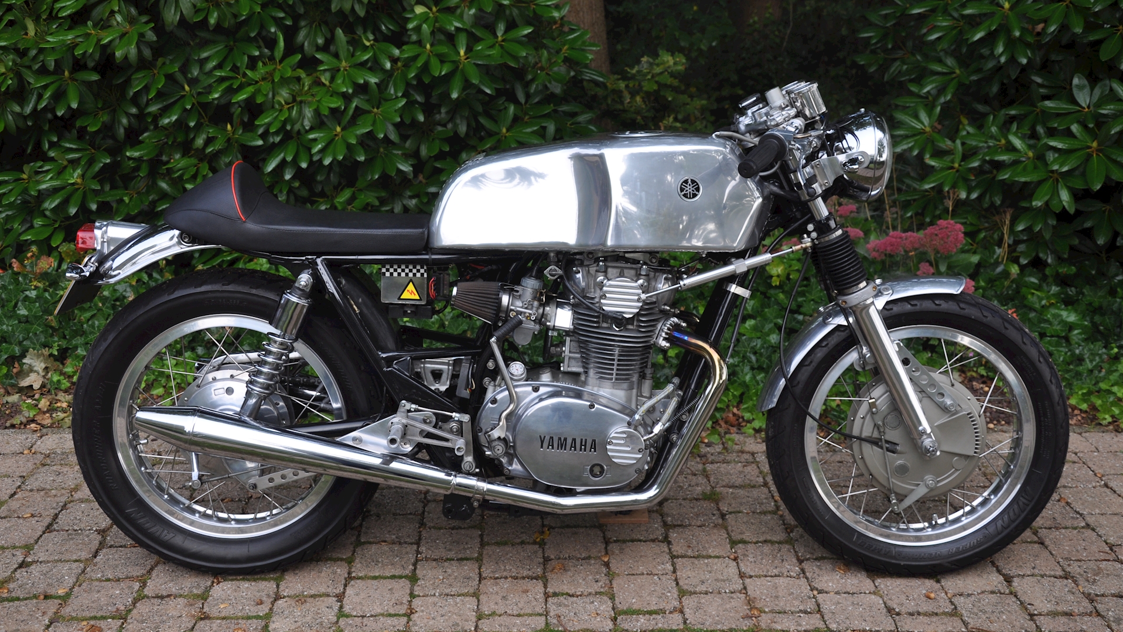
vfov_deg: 27.1
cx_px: 562
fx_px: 1310
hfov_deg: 46.4
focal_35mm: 44
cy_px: 279
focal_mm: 28
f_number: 6.3
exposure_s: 1/160
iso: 200
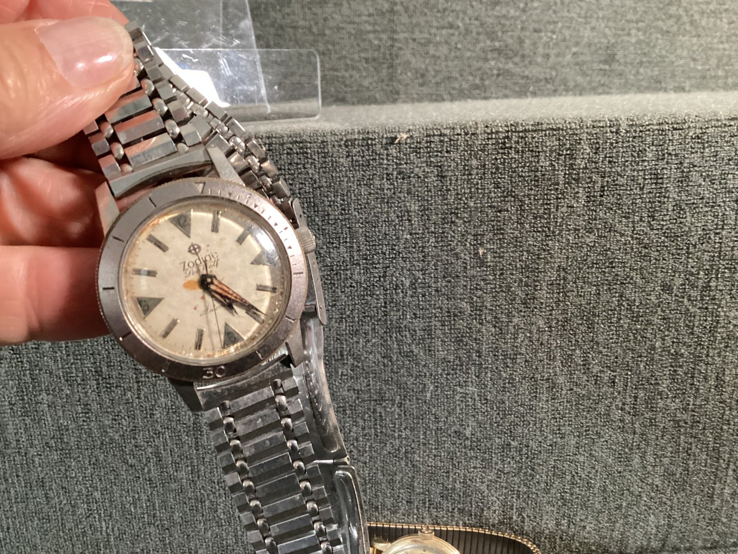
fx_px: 661
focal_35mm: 31
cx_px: 369
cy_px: 277
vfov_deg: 45.4
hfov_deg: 58.3
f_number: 2.4
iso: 400
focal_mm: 3.3
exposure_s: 1/40
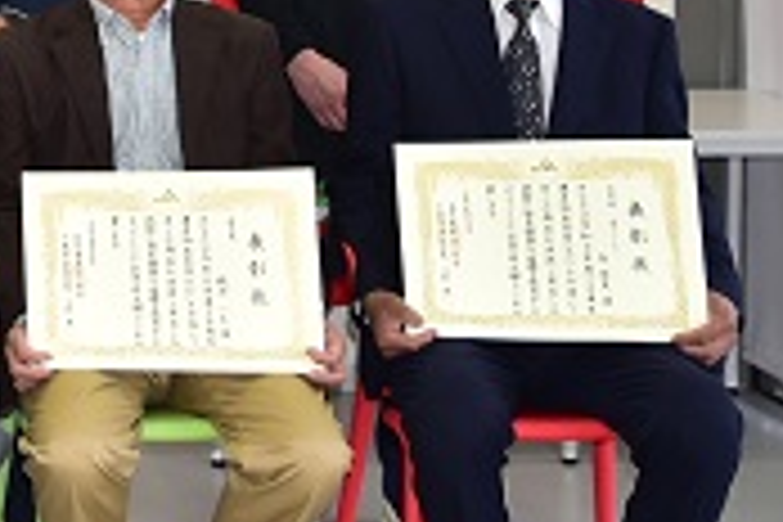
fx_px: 2436
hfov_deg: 16.7
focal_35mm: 112
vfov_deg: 11.9
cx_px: -369
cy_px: -158
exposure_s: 1/125
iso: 400
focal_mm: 20
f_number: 4
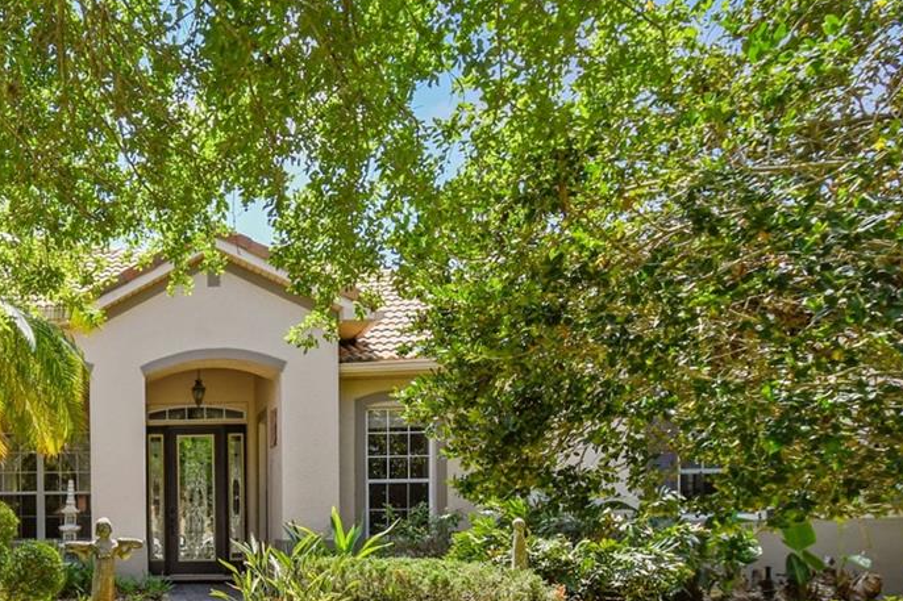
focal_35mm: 35
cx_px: 121
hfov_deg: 49.6
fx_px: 878
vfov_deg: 36.1
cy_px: 513
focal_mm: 10
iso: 100
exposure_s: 1/160
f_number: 7.1
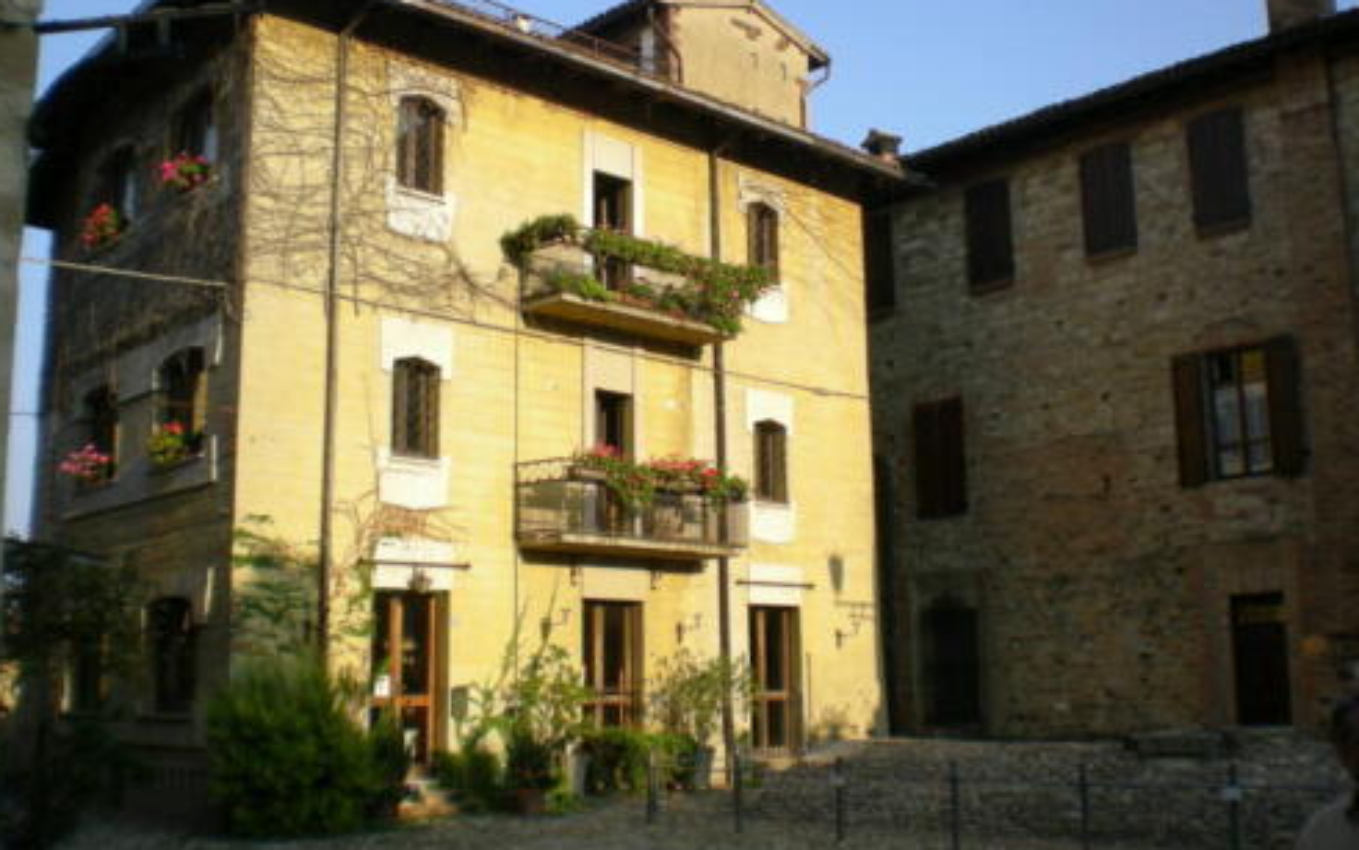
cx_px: 678
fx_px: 1519
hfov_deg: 48.2
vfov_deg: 31.2
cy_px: 378
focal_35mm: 41
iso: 50
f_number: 4.6
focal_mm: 6.3
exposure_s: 1/190
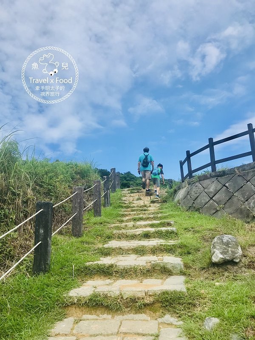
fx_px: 275
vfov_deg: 63.4
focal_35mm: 28
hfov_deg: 49.7
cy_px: 170
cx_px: 128
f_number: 1.8
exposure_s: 1/2740
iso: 20
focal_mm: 3.99
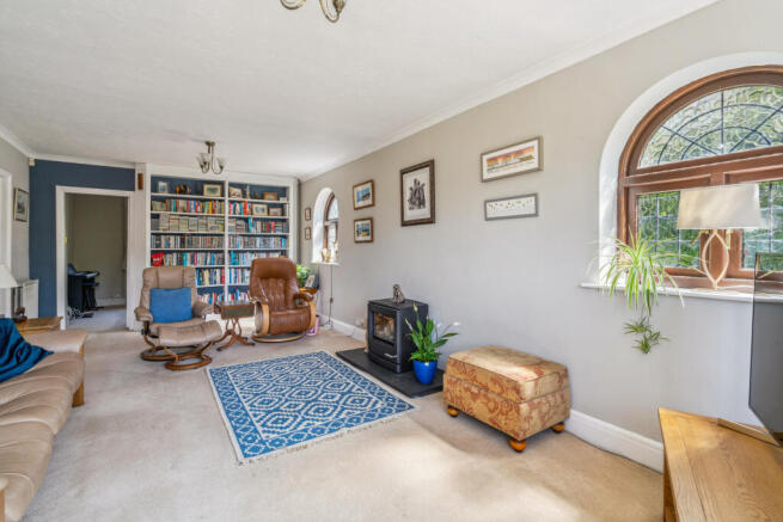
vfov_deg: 73.8
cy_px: 261
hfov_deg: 96.7
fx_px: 348
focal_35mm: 16
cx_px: 392
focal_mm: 16
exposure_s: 1/5
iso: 320
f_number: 13
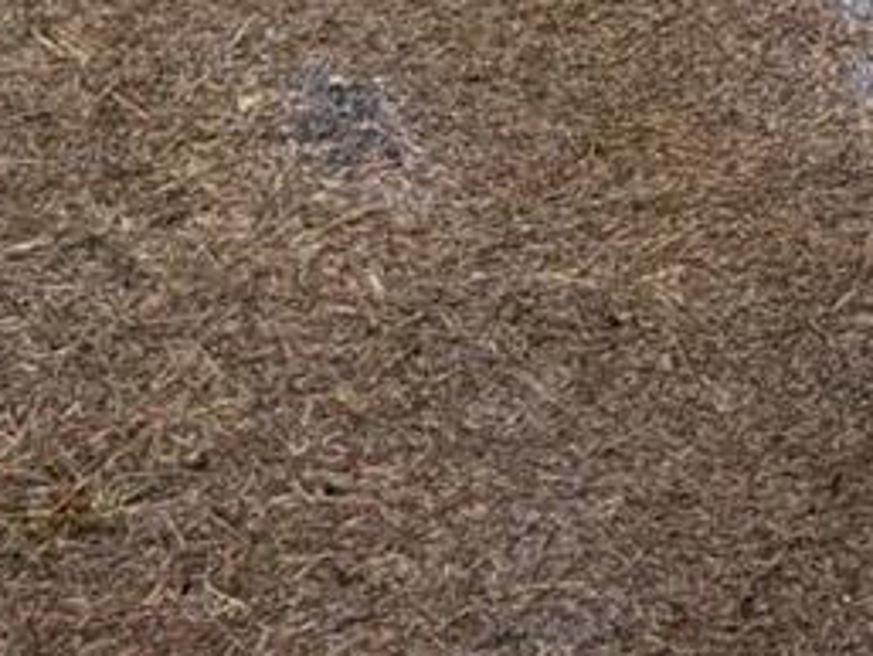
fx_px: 3759
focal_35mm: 149
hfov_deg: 13.2
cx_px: 754
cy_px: -1363
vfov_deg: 8.3
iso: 22
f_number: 1.68
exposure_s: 1/974
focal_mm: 6.9
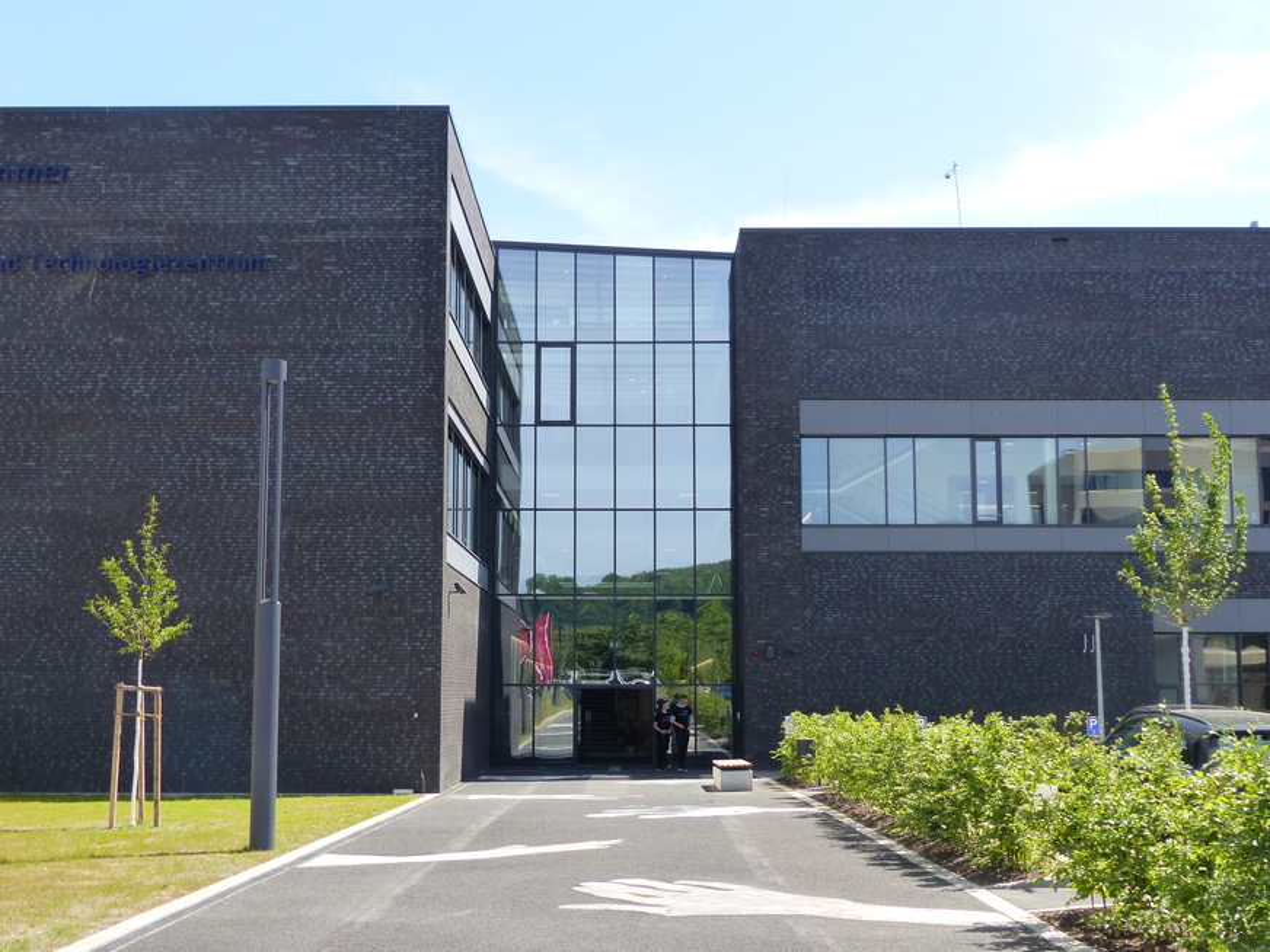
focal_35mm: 45
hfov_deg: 42.1
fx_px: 1651
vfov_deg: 32.2
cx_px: 635
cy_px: 476
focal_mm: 8.1
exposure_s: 1/400
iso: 160
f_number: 4
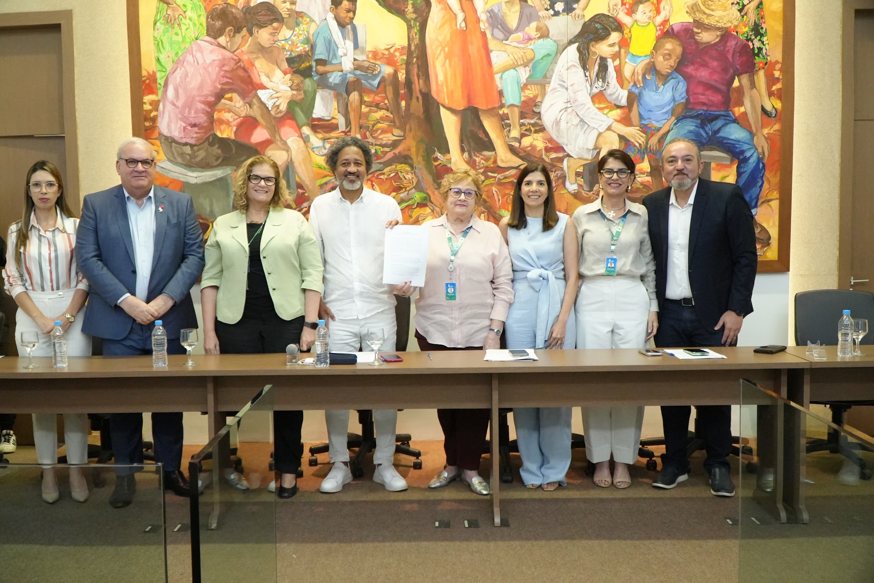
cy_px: 292
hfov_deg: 57.2
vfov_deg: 40.0
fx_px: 801
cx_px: 437
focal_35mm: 33
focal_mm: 22
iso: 6400
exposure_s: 1/125
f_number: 4
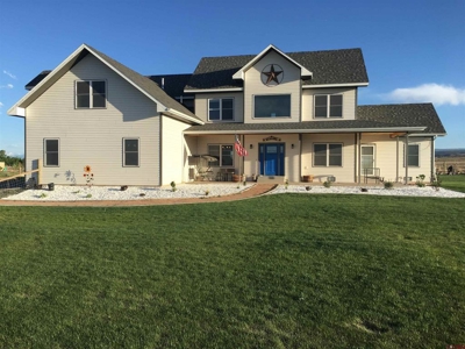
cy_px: 174
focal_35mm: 29
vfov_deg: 48.2
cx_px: 232
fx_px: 390
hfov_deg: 61.7
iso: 25
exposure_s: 1/1012
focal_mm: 4.15
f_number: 2.2
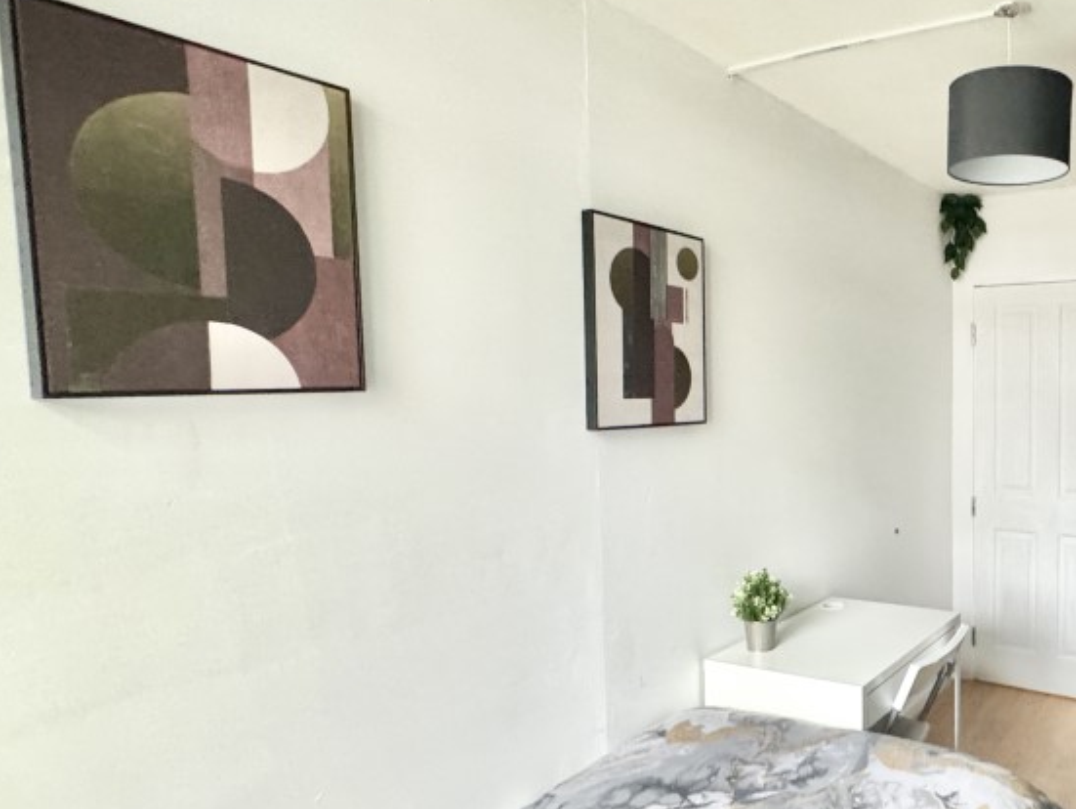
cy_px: 440
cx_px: 892
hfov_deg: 60.6
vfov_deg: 53.0
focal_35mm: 26
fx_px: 809
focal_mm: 2.22
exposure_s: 1/60
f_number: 2.2
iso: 800
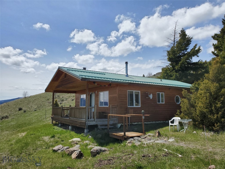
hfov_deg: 67.3
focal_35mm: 26
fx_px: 169
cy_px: 84
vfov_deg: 53.1
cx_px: 112
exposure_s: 1/2105
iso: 50
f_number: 2.4
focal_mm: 4.3
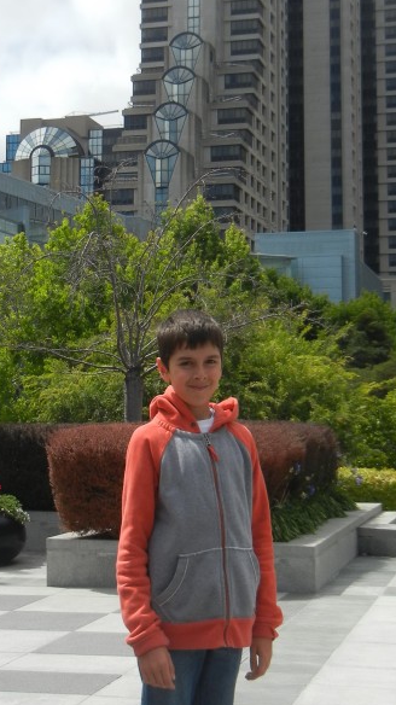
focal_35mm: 65
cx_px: 175
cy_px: 278
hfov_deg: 18.5
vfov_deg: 32.3
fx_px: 1215
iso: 160
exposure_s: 1/520
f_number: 7.2
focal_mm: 6.2
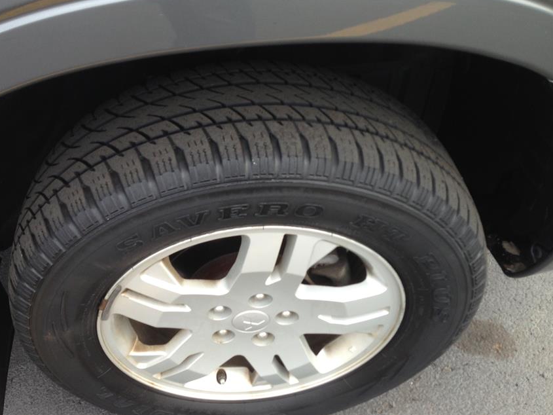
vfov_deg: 35.9
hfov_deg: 46.5
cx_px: 221
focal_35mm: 40
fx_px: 639
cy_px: 225
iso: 50
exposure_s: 1/201
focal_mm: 4.13
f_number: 2.4
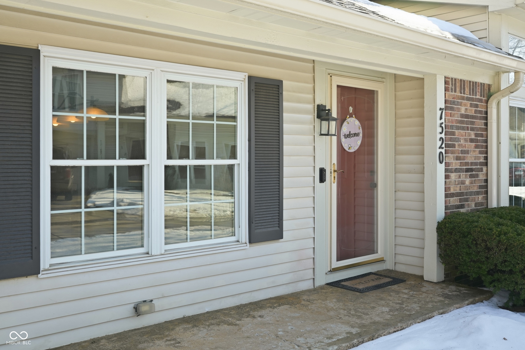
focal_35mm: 35
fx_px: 510
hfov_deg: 54.4
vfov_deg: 37.9
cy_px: 175
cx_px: 262
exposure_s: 1/200
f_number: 7.1
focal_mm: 35
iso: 400
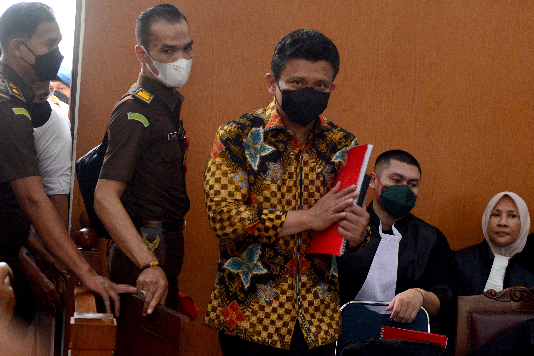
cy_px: 178
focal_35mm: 39
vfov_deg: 34.2
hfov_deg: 49.6
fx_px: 578
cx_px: 264
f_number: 4
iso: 2500
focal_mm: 38
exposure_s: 1/200
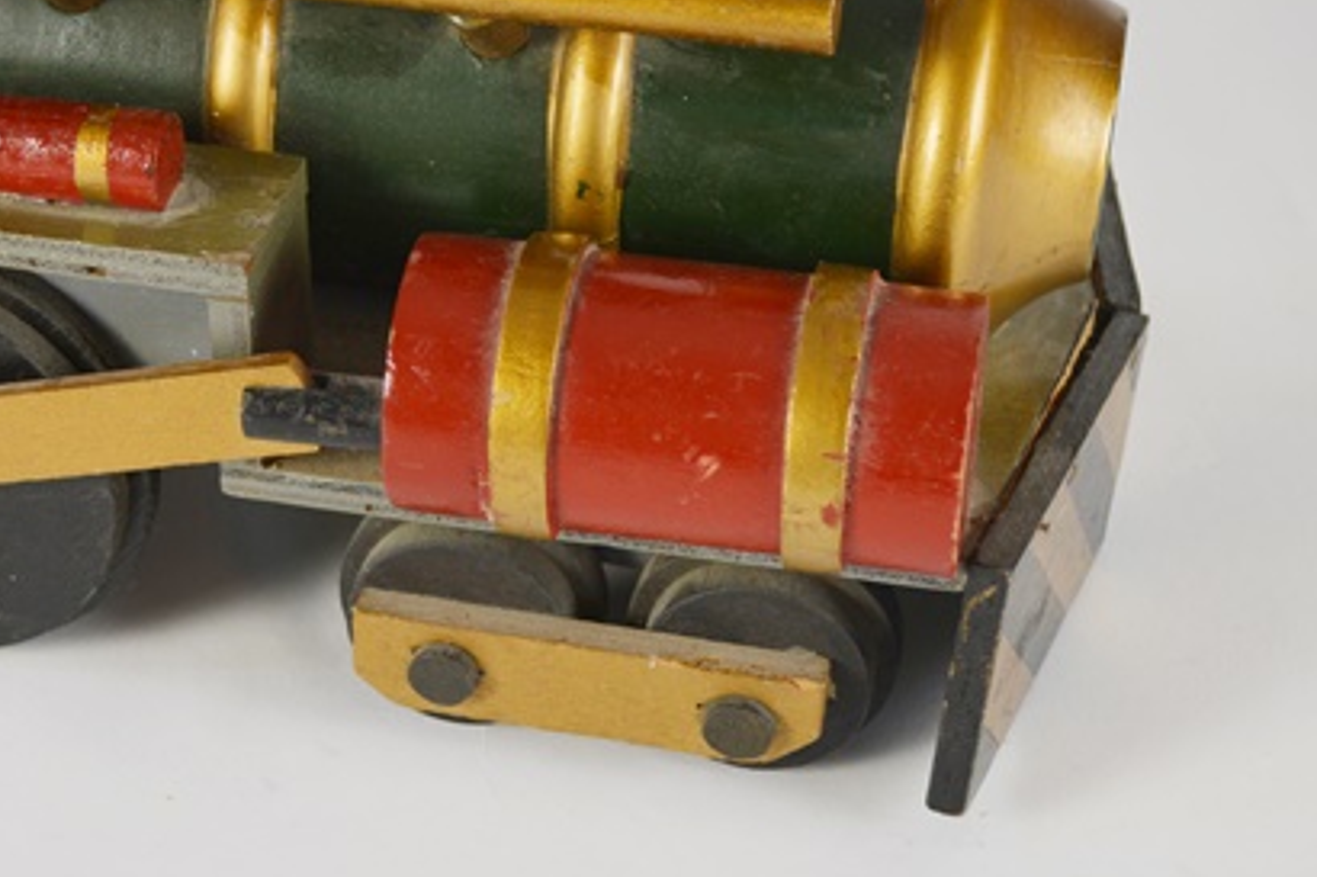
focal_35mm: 79
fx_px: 2889
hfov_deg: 25.5
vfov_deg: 17.3
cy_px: 392
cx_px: 437
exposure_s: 1/100
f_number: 5
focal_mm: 36
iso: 400
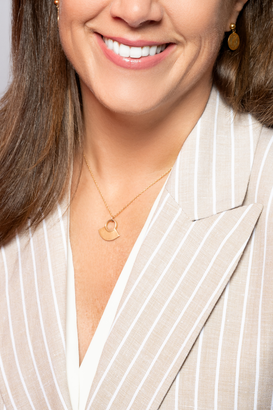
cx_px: 143
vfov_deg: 12.2
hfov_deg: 8.2
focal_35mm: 168
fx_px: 1911
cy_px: 102
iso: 200
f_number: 8
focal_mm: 85
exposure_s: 1/200
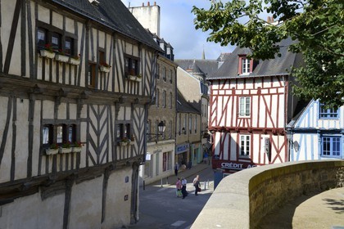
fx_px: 401
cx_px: 172
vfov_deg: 31.9
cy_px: 114
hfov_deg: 46.4
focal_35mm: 42
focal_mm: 42
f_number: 11
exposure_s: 1/200
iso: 200
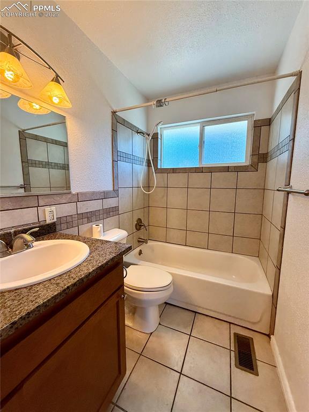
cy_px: 206
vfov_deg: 102.1
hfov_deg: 85.7
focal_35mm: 14
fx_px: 167
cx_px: 154
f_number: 2.2
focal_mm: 2.22
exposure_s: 1/120
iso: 160
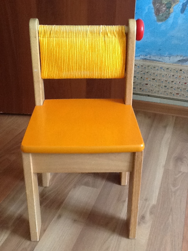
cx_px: 94
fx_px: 319
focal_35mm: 44
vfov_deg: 42.9
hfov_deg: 32.9
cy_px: 126
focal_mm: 2.03
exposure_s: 1/30
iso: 160
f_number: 2.4
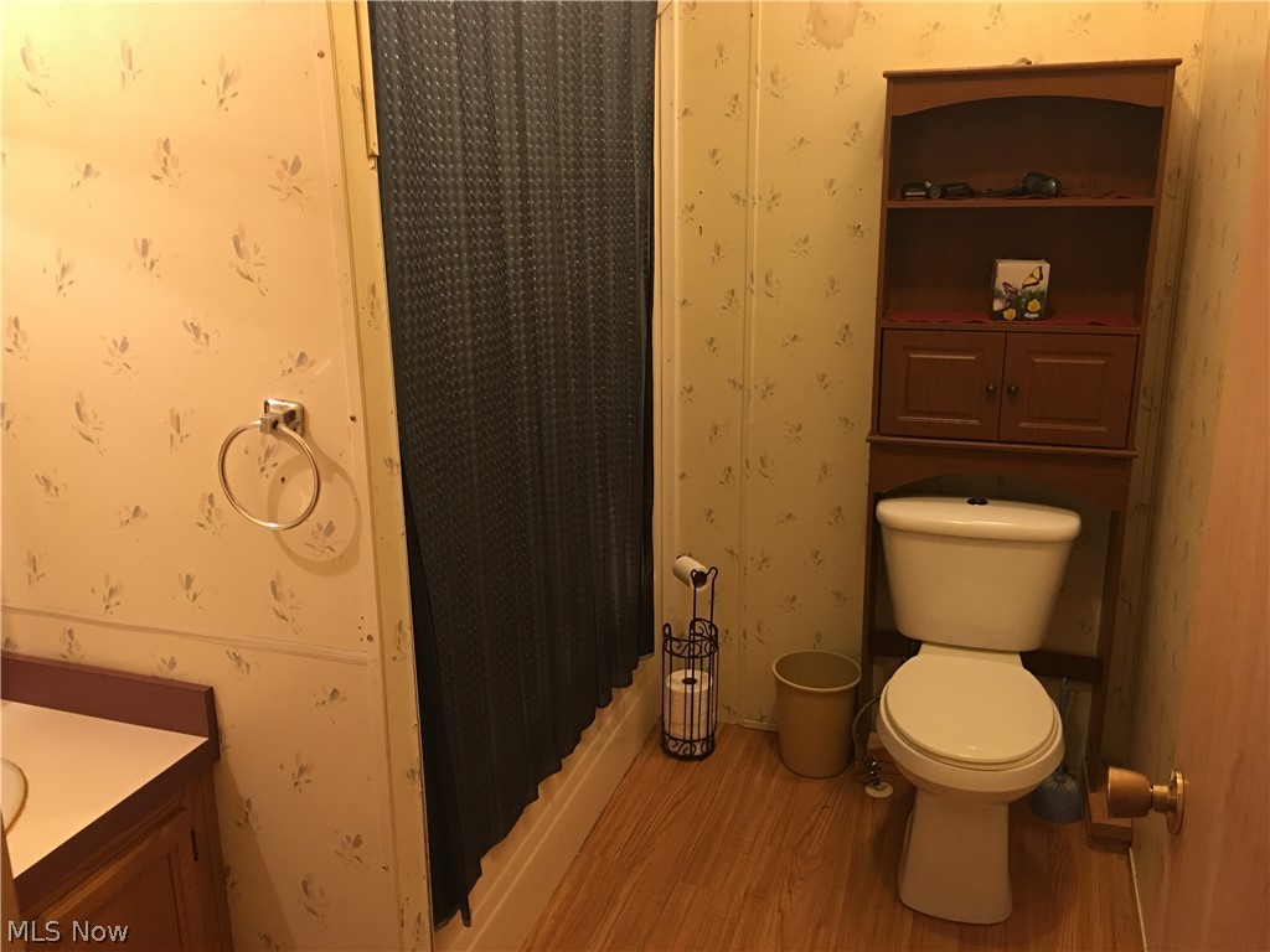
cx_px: 635
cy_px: 476
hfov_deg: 61.7
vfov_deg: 48.2
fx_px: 1064
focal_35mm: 29
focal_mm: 4.15
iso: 100
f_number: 2.2
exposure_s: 1/15
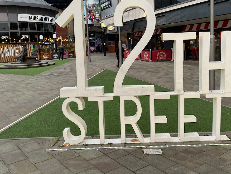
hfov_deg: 48.8
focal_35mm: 38
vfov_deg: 37.6
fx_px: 254
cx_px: 134
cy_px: 73
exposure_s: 1/100
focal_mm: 5.1
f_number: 1.6
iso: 64
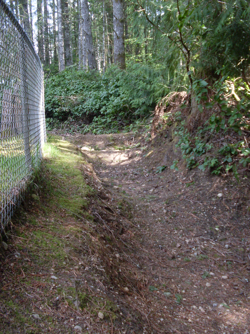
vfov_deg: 49.0
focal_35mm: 38
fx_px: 366
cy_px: 167
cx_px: 125
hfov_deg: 37.7
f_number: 2.8
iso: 100
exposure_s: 1/90
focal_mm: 6.3
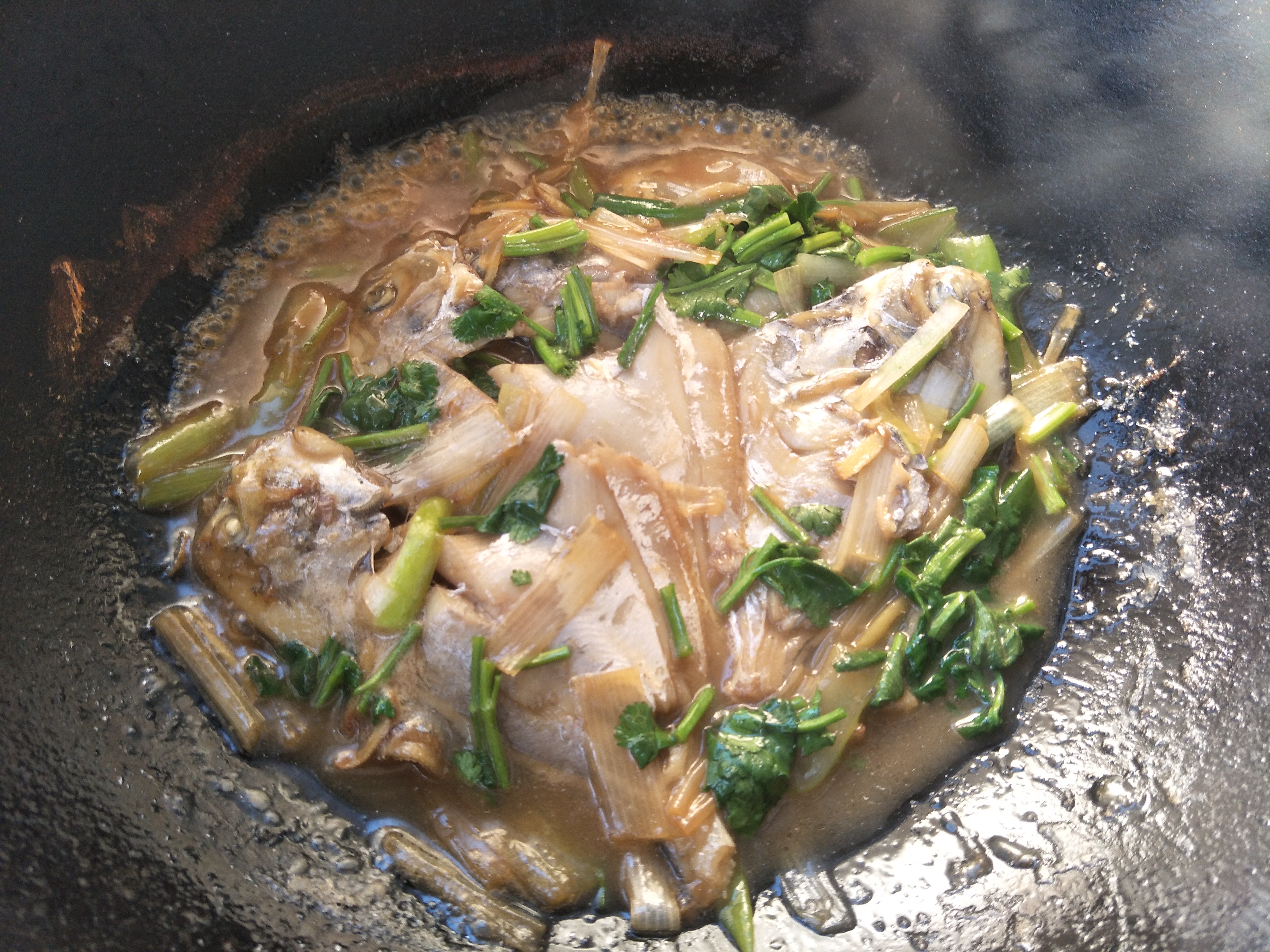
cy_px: 476
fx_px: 881
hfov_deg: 71.6
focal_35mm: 24
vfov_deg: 56.8
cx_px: 635
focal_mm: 4.1
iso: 68
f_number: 1.7
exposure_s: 1/50
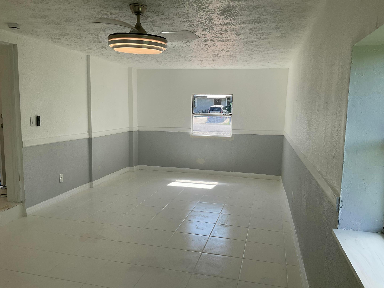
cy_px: 144
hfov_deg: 61.7
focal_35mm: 29
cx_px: 192
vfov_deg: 48.2
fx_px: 322
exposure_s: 1/491
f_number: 1.8
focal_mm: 3
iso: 16
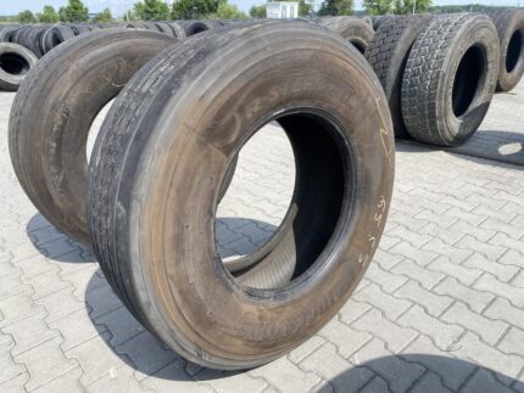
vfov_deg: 53.1
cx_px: 262
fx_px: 394
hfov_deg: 67.3
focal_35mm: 26
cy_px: 196
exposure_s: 1/1464
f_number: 1.8
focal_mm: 4.25
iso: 32
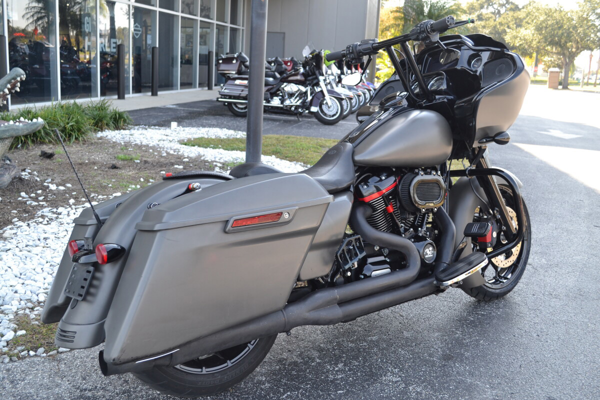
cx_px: 300
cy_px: 200
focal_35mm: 36
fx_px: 600
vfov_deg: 36.9
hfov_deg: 53.1
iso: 250
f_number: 5.6
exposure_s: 1/125
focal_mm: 24
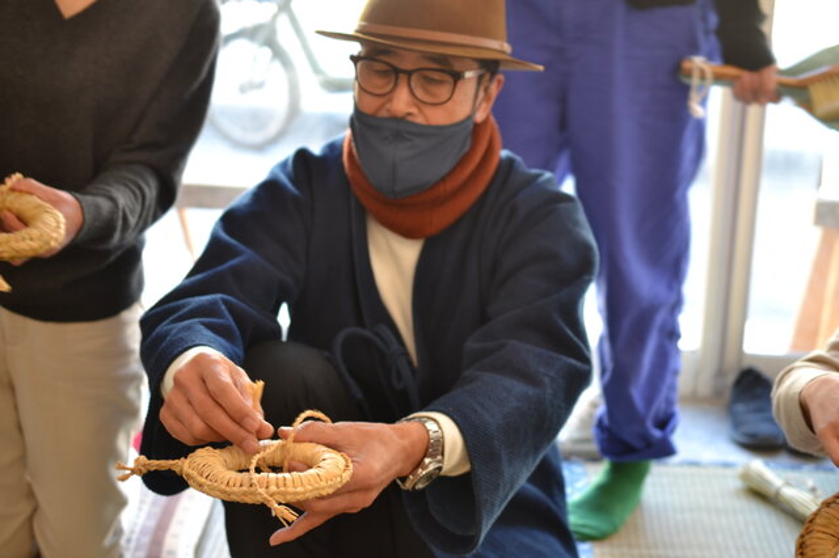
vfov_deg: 22.6
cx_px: 420
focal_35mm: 60
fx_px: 1398
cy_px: 279
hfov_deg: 33.4
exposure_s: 1/13
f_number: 2.8
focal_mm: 40
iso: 100
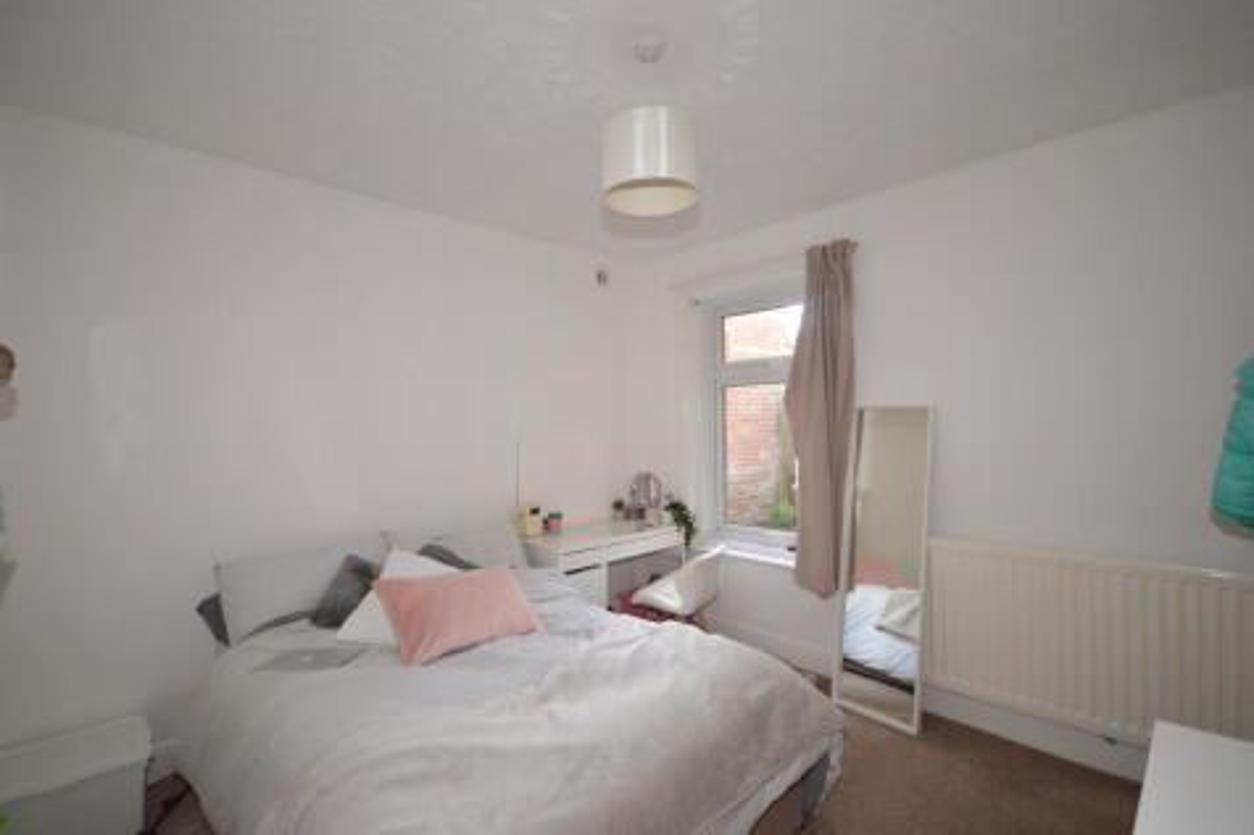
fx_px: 522
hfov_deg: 100.4
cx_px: 627
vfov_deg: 77.3
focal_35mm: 15
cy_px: 418
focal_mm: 10
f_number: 4
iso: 1000
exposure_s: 1/60
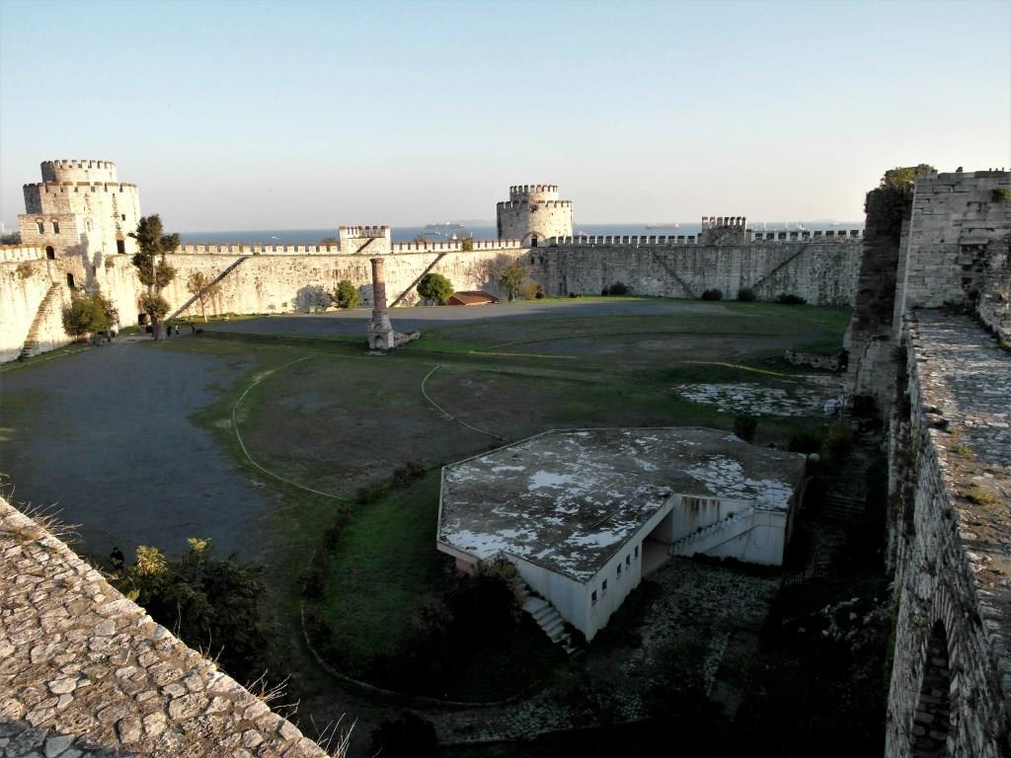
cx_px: 506
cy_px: 379
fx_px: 701
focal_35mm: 24
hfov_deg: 71.6
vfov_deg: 56.8
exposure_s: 1/500
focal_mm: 5.2
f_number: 4.4
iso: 200
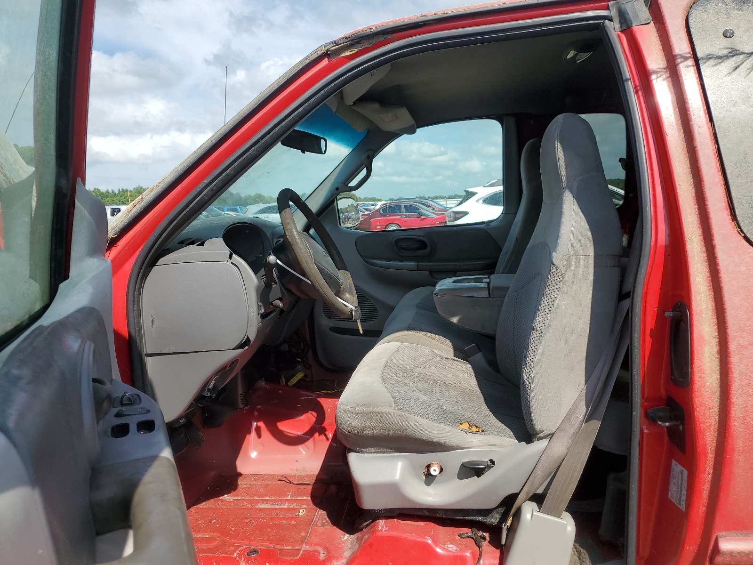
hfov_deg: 67.3
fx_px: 566
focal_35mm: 26
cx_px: 376
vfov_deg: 53.1
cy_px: 282
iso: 50
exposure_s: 1/2500
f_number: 1.5
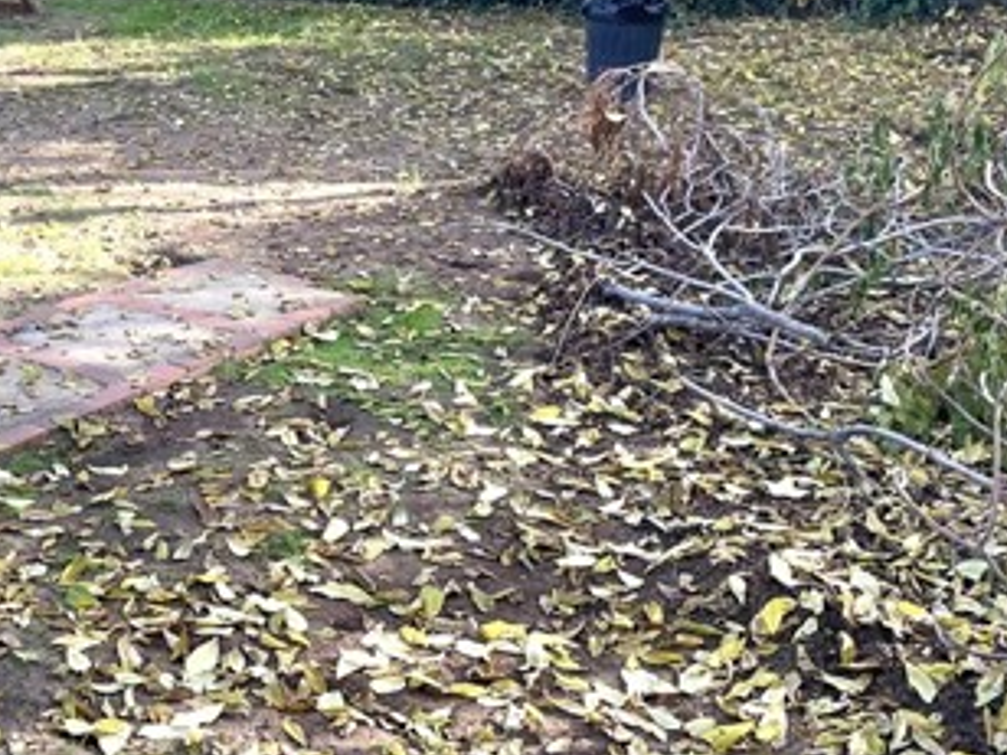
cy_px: 157
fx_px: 1571
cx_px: 232
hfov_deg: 34.7
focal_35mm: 54
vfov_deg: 26.6
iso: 32
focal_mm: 4.2
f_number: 1.6
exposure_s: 1/855
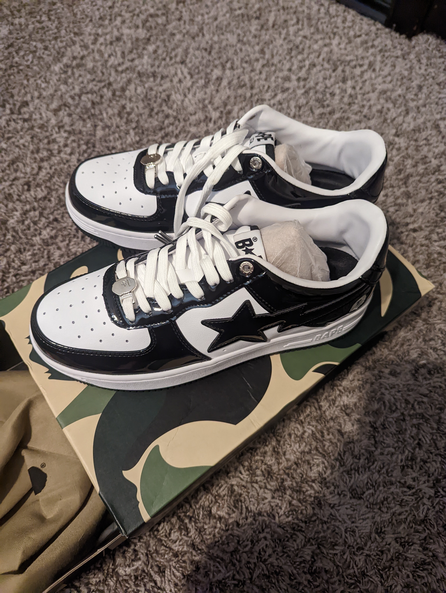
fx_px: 411
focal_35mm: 24
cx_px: 223
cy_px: 296
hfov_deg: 56.9
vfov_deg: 71.5
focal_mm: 6.81
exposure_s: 1/157
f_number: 1.85
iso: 1974
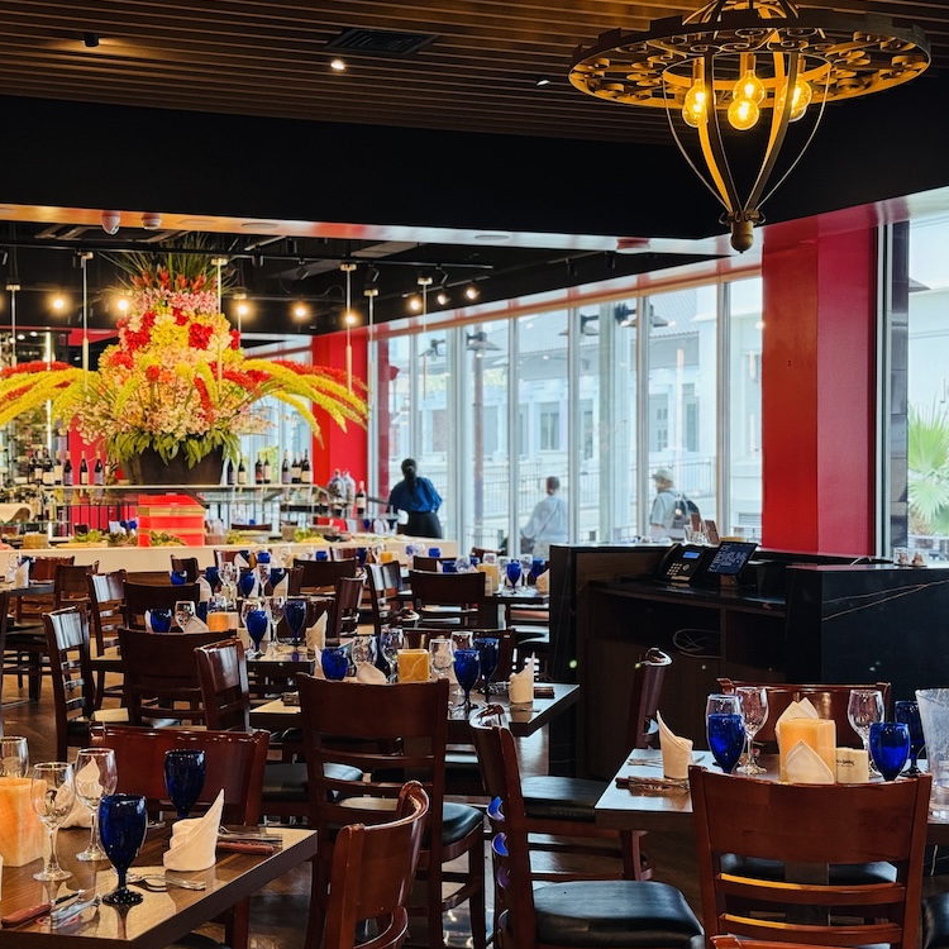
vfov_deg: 30.0
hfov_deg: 29.9
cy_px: 474
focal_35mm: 57
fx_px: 1768
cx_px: 342
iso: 125
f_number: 1.78
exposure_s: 1/60
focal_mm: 6.76
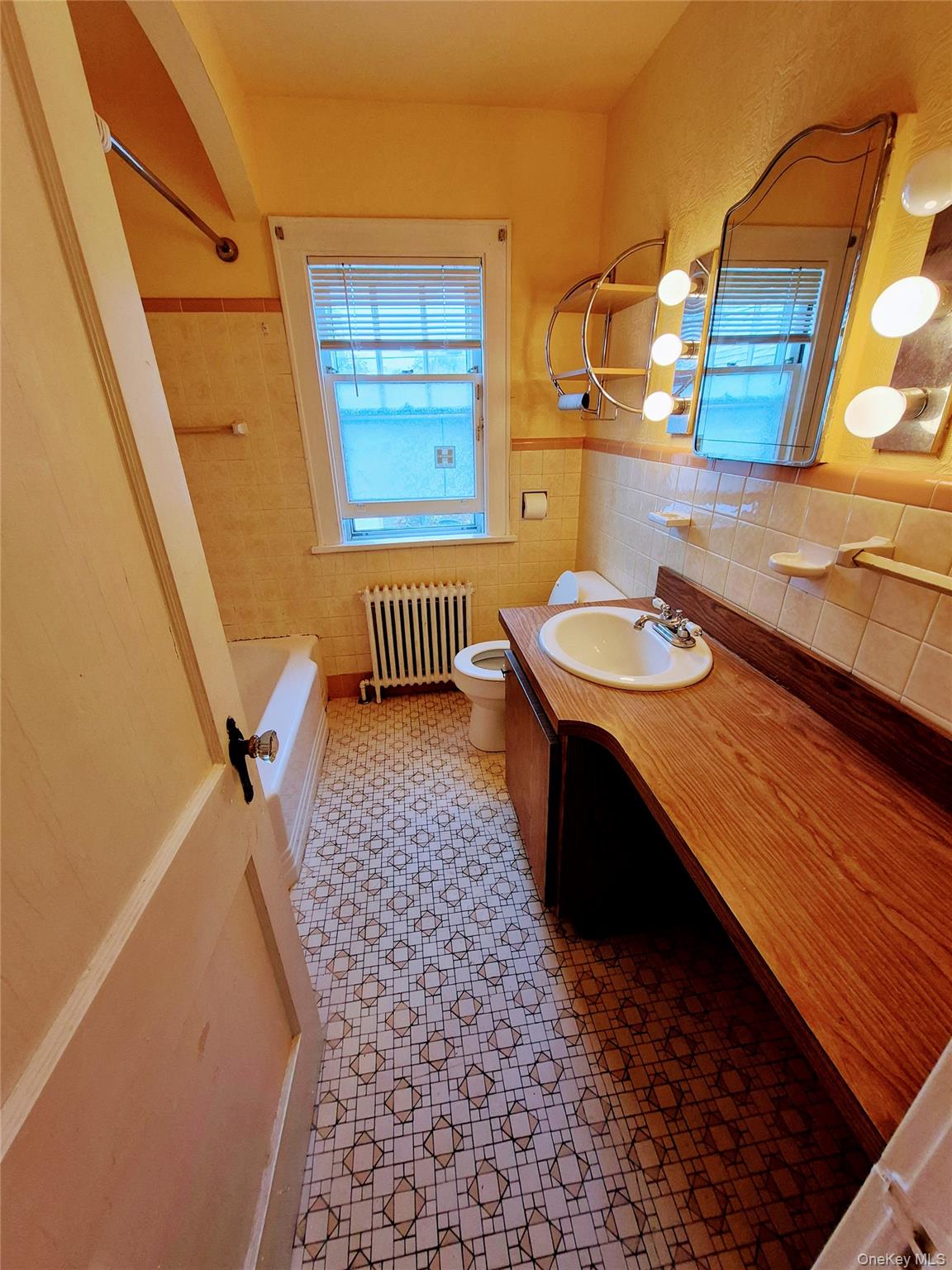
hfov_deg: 89.9
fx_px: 477
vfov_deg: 106.2
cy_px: 635
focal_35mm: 13
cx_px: 476
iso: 100
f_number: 2.2
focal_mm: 1.74
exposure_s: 1/60
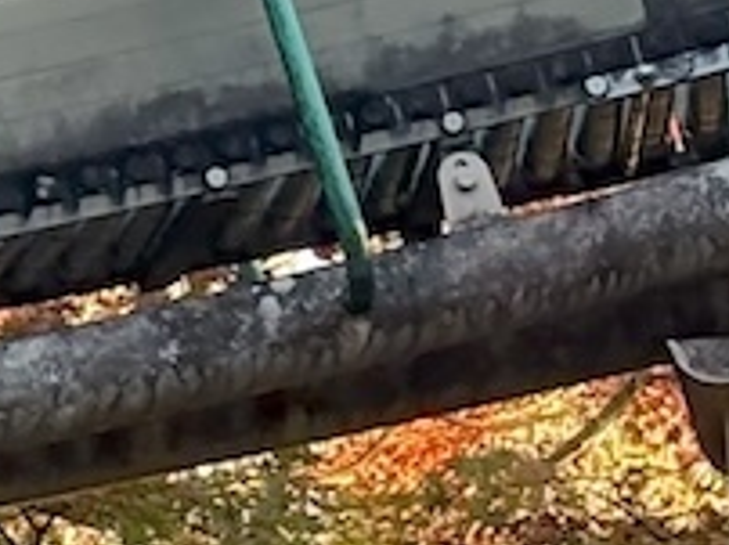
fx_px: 8666
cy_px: -224
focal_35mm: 412
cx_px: -1902
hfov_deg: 4.5
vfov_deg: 3.6
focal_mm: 5.96
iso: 50
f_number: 1.6
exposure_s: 1/241
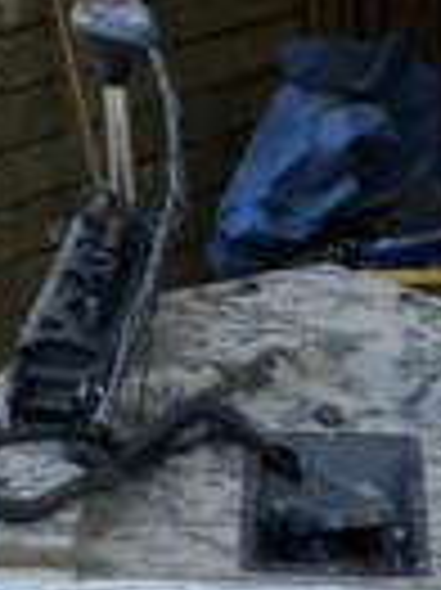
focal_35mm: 99
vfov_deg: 16.7
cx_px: 452
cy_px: 1045
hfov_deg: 14.6
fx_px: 1684
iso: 32
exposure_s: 1/259
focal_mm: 4.2
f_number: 1.6
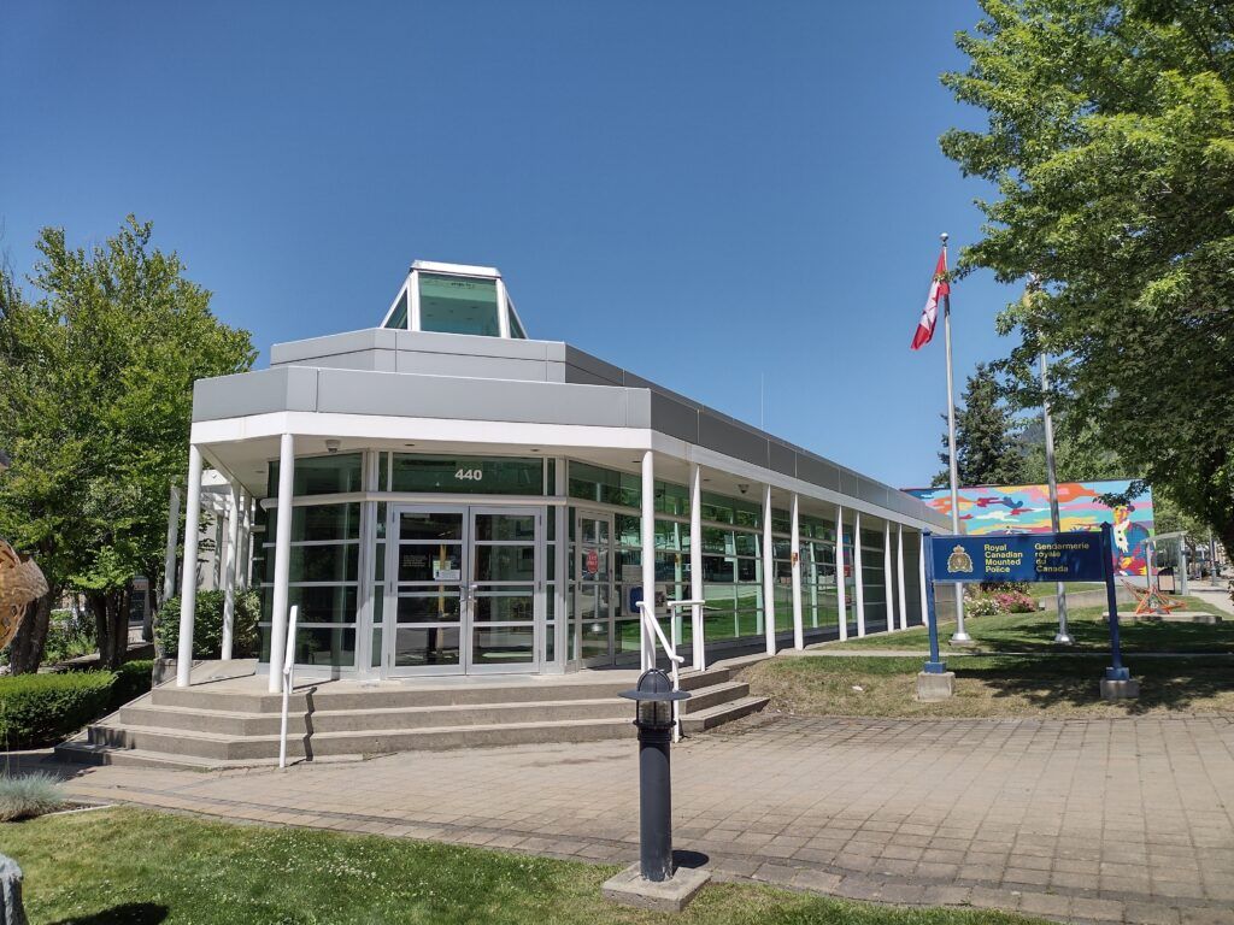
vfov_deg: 51.4
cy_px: 462
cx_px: 617
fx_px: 963
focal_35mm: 27
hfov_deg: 65.3
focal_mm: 4.71
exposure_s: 1/2003
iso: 100
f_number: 1.7
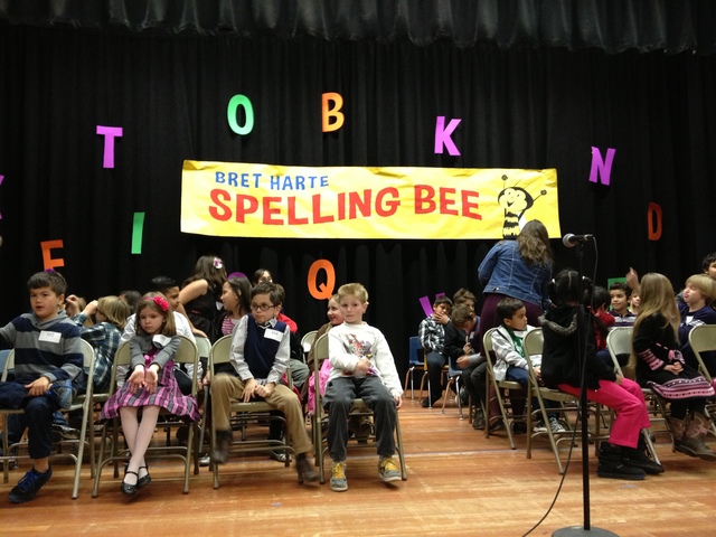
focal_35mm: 35
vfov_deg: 40.7
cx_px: 358
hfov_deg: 52.6
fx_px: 724
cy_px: 268
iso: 250
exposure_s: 1/20
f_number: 2.4
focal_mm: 4.28
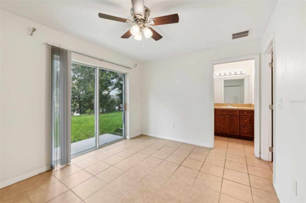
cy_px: 102
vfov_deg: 81.1
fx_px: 119
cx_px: 153
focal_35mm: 14
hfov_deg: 104.3
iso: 400
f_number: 8
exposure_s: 1/25
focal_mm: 14
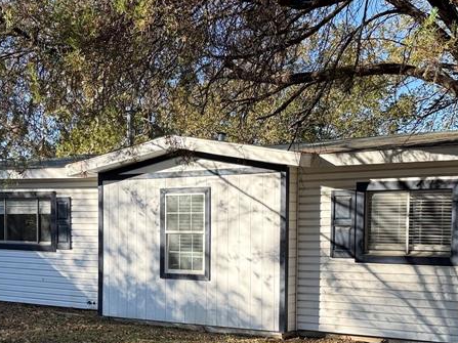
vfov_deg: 26.2
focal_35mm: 55
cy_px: 260
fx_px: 728
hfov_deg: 34.9
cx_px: 204
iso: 100
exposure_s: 1/1689
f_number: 1.78
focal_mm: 6.76
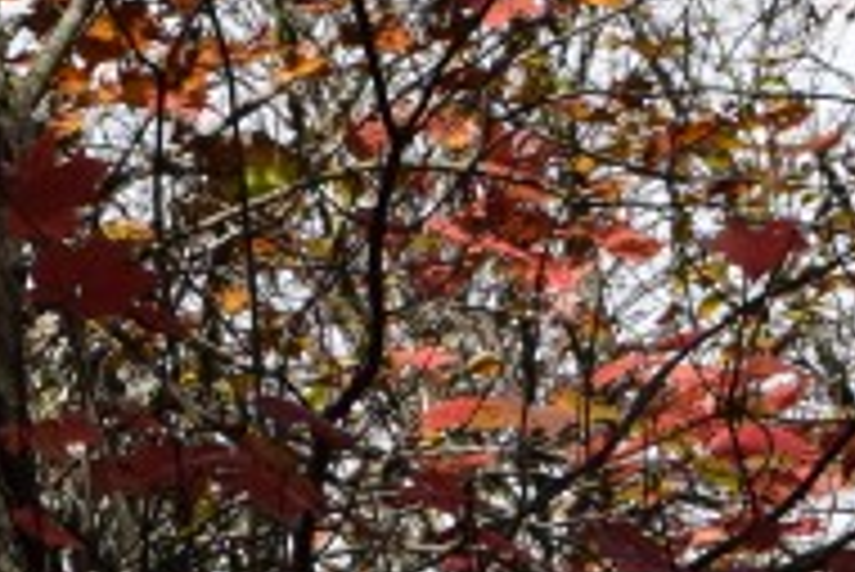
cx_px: -351
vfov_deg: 3.1
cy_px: 973
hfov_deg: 4.6
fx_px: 10545
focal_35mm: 444
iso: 400
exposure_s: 1/500
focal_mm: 55
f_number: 11
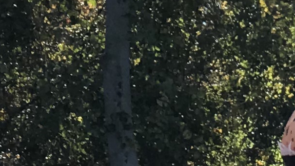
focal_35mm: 414
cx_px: 331
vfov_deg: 2.9
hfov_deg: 5.2
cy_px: 518
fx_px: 3238
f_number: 2.8
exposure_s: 1/349
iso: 20
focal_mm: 6.6
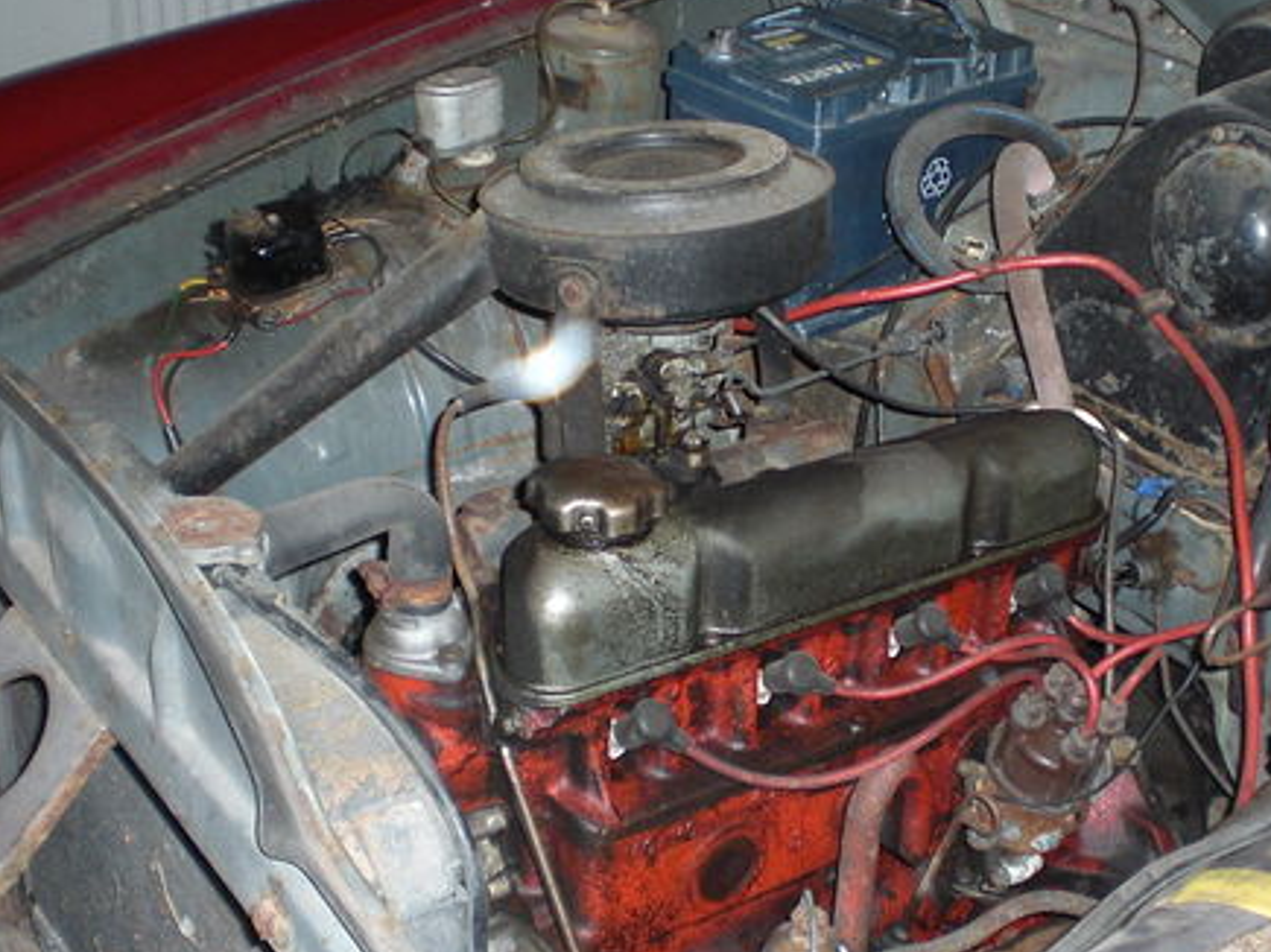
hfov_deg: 36.0
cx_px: 789
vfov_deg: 27.5
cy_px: 494
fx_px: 1945
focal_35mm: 53
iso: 200
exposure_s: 1/60
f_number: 3.1
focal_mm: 6.3
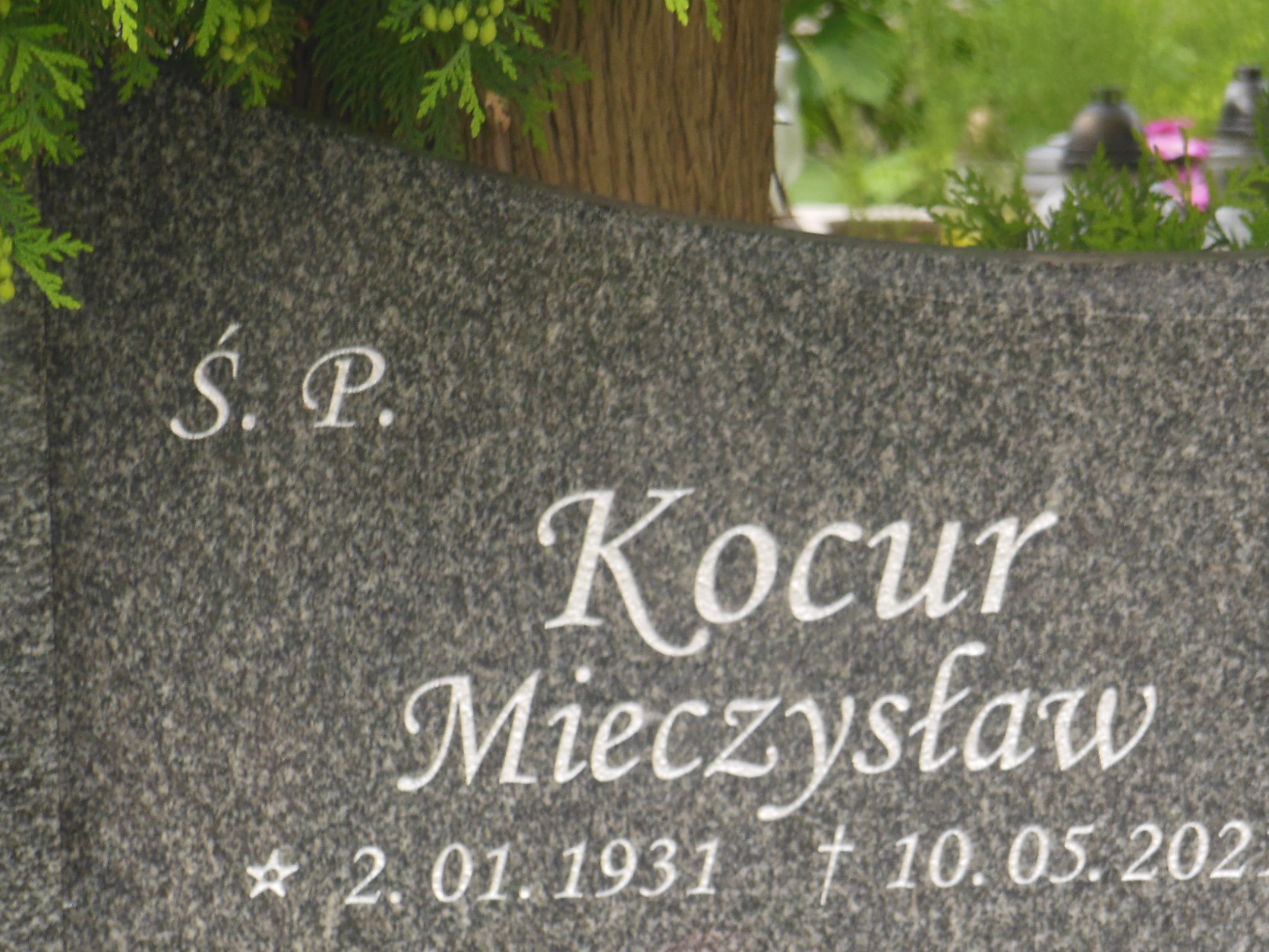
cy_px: 531
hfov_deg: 8.7
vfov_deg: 6.5
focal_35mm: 227
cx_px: 742
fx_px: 8323
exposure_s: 1/60
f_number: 5.4
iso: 200
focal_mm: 29.8
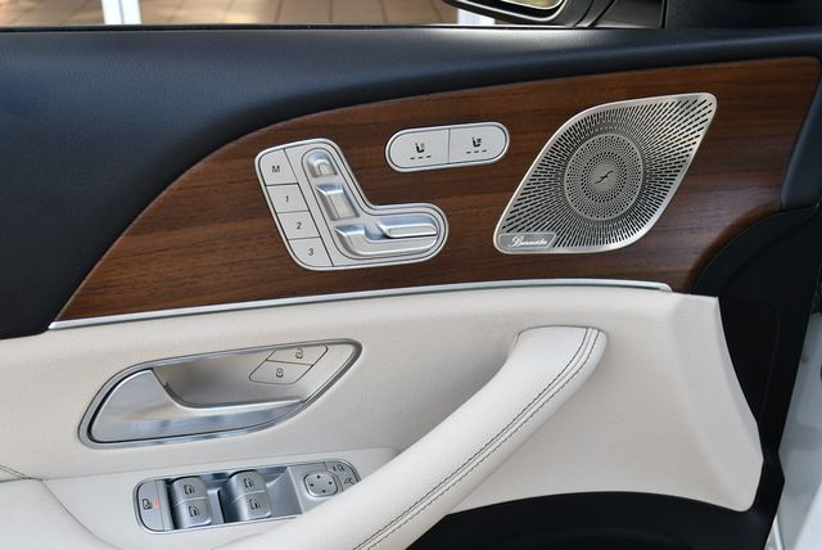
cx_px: 411
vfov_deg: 33.5
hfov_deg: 48.4
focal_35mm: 40
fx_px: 914
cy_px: 275
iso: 400
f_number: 5
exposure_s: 1/250
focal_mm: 20
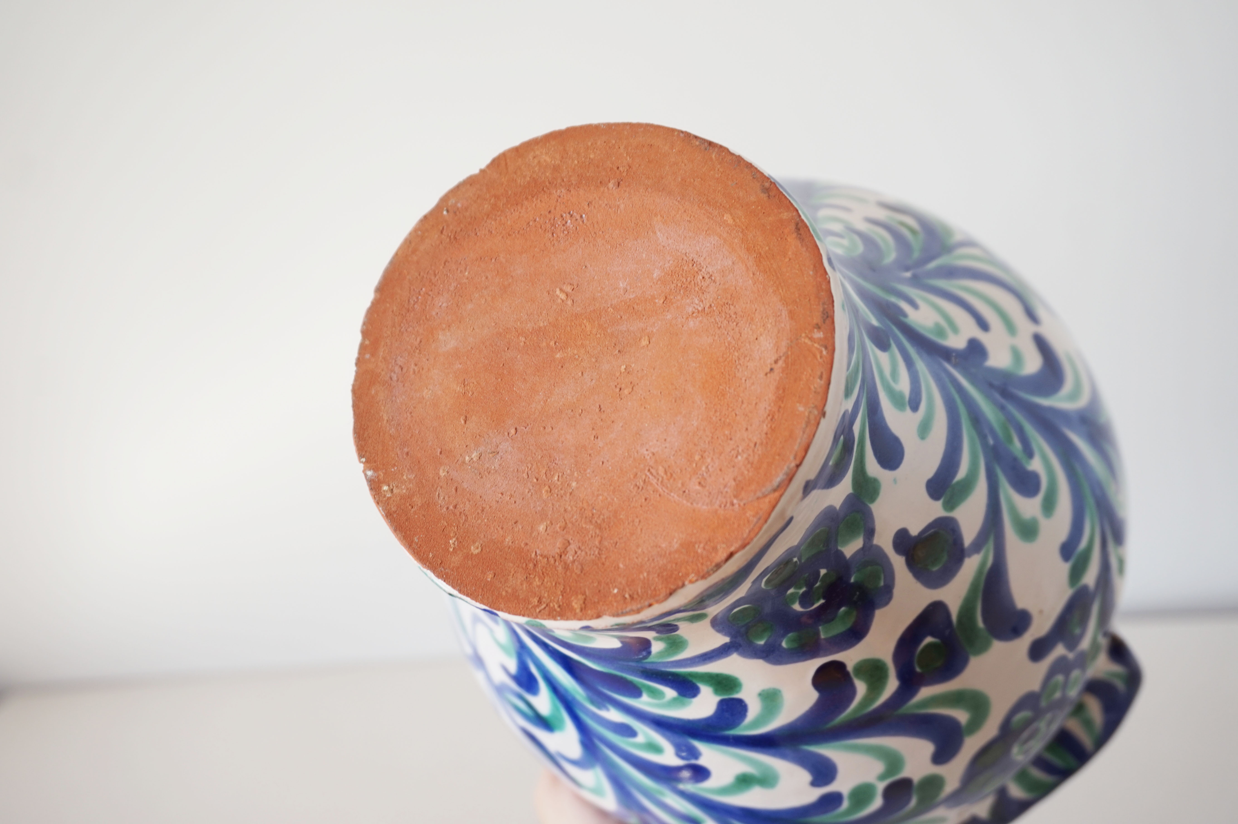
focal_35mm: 38
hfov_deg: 51.3
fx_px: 1289
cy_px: 412
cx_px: 619
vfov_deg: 35.5
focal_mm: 25
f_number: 5
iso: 100
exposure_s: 1/80
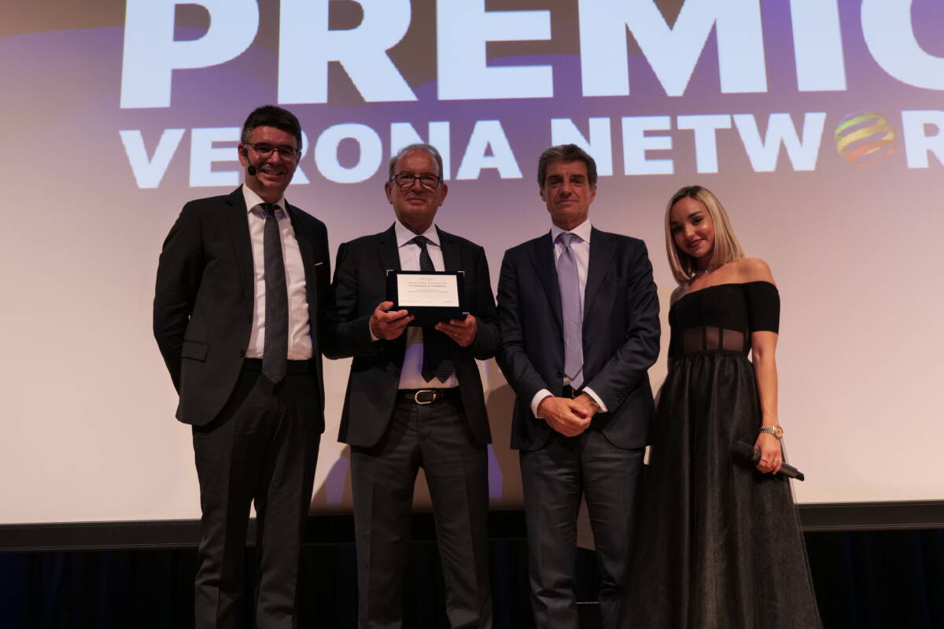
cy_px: 314
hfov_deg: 38.2
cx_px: 472
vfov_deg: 26.0
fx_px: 1363
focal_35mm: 52
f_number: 4
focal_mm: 52
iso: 2000
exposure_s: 1/60
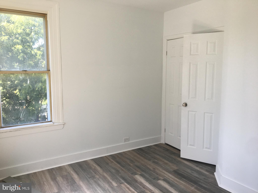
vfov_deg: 48.2
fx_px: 216
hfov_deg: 61.7
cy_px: 96
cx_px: 129
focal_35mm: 29
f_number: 2.2
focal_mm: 4.15
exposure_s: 1/120
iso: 25
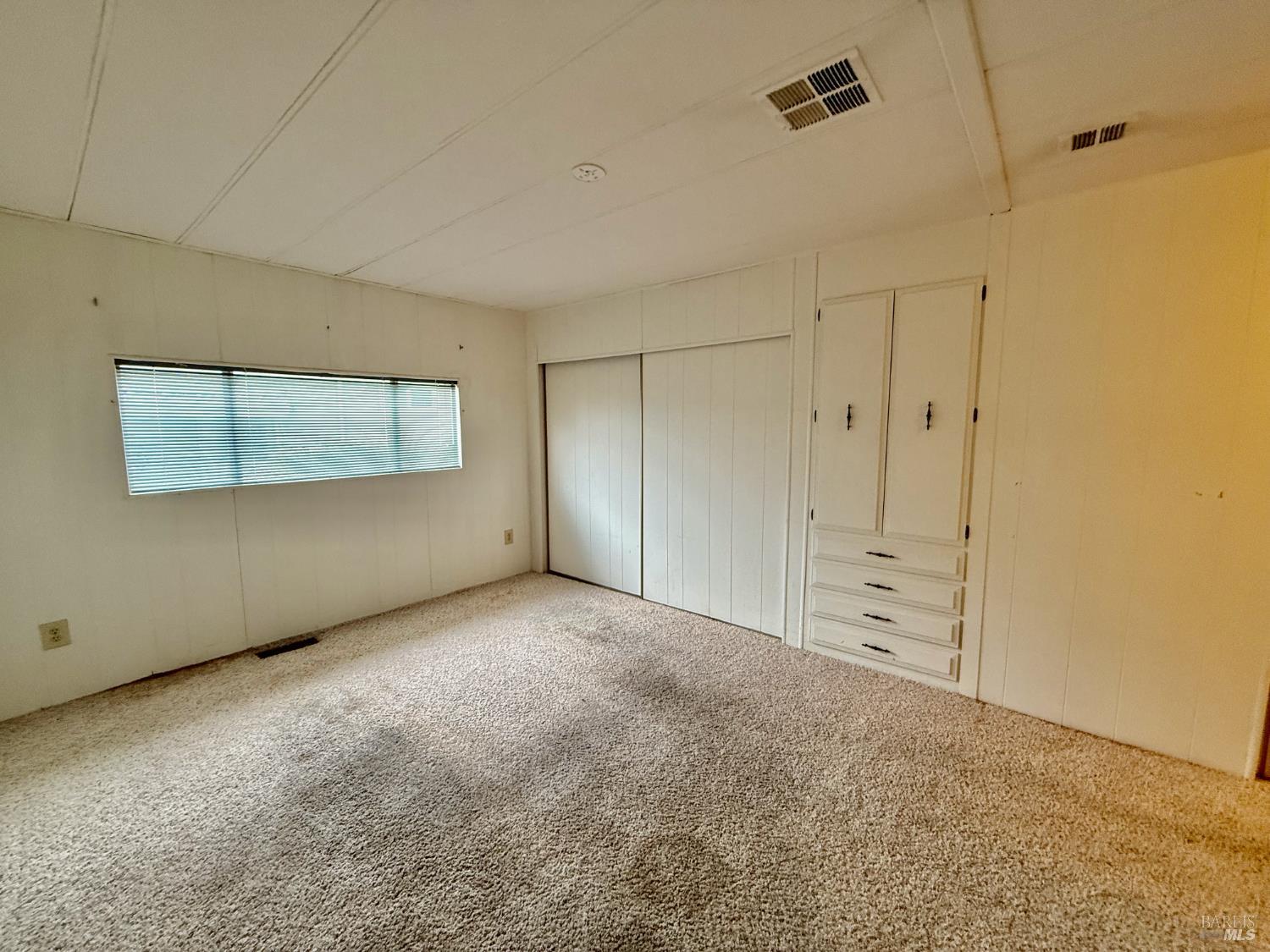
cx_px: 635
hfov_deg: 102.1
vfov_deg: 85.7
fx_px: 514
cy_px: 476
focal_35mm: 14
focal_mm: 2.22
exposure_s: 1/60
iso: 200
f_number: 2.2
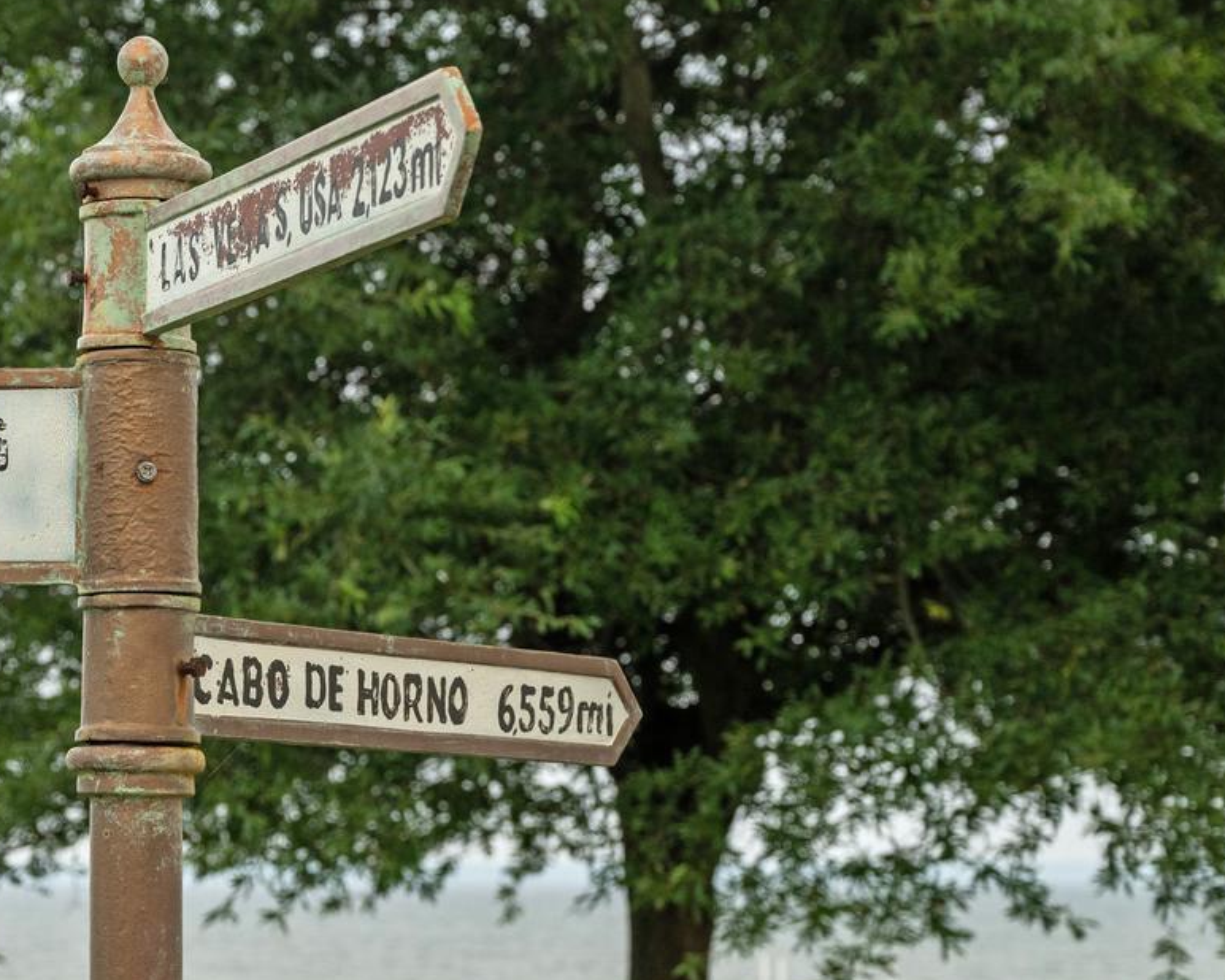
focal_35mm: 122
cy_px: 662
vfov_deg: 12.6
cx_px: -148
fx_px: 4424
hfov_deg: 15.3
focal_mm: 49
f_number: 5.6
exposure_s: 1/100
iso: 500
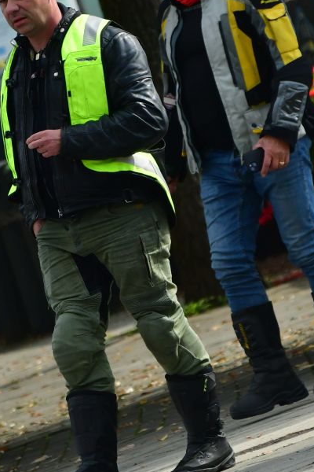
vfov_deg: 4.4
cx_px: 159
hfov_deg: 2.9
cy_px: 205
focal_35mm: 467
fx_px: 6109
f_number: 6.3
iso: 1000
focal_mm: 195
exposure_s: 1/5000
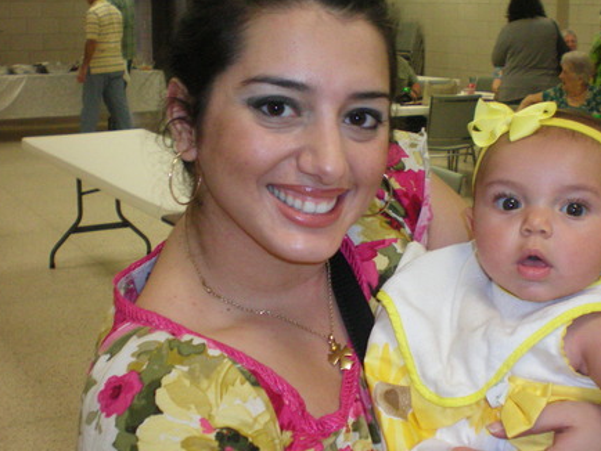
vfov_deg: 26.1
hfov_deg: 34.2
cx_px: 356
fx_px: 973
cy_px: 196
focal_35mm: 56
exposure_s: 1/60
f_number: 3.1
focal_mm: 6.3
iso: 200
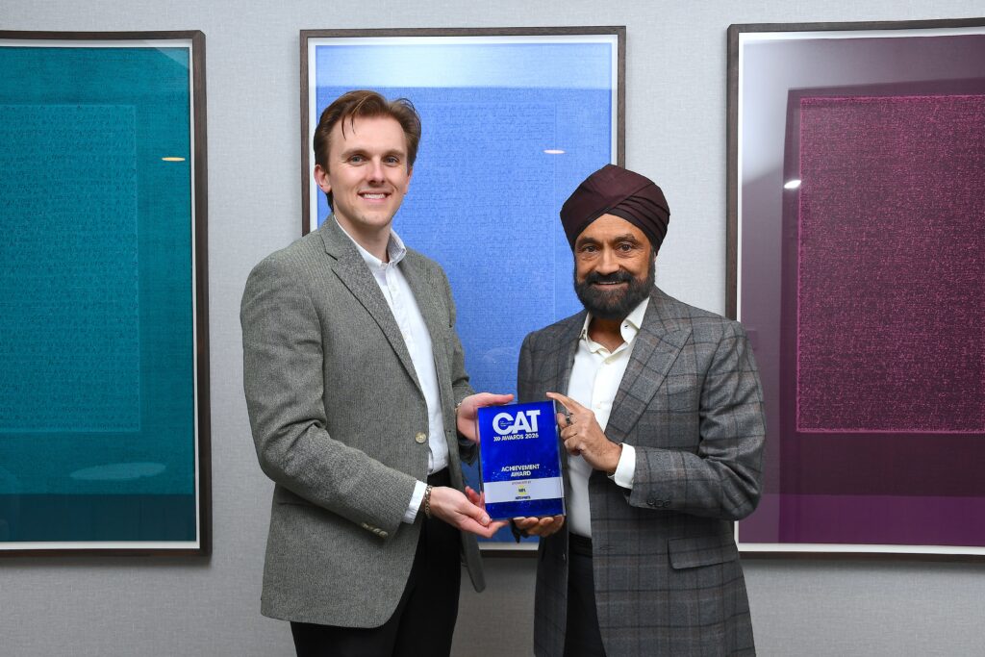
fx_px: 985
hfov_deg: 53.1
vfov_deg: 36.9
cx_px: 492
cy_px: 328
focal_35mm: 36
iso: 250
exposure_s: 1/80
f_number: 10
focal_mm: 24
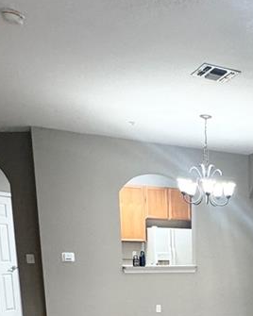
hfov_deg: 27.6
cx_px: 294
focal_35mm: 49
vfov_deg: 33.8
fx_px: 459
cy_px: 335
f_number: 2.2
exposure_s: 1/60
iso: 200
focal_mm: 2.22
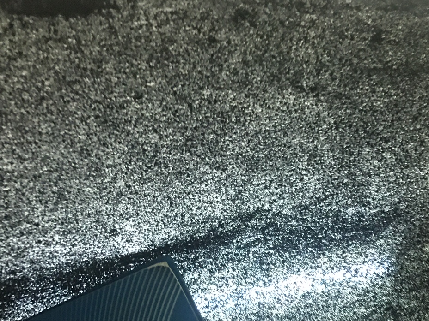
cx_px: 270
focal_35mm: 63
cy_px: 331
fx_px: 781
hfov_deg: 30.6
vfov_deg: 22.3
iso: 125
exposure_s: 1/8
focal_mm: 4.15
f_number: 2.2
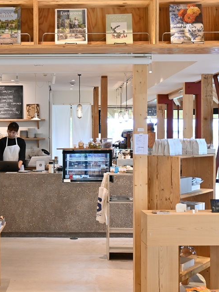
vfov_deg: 31.8
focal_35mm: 61
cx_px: 51
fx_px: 514
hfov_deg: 23.8
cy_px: 145
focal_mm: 23
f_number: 4.5
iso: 500
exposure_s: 1/40
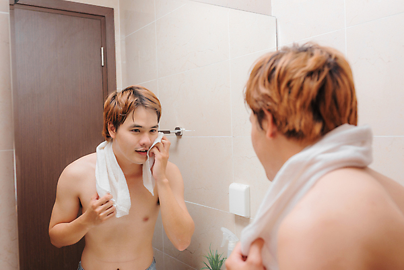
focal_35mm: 35
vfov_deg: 37.9
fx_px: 393
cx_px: 202
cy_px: 135
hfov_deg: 54.4
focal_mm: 35
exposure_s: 1/160
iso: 200
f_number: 4
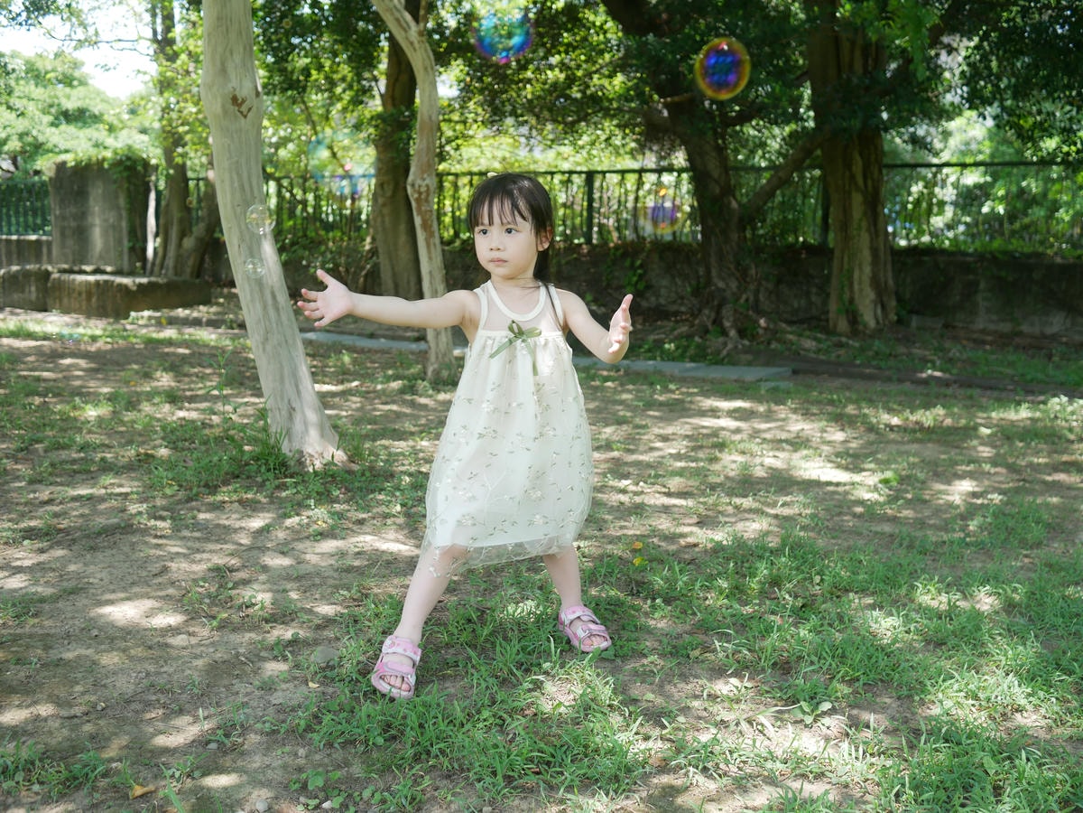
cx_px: 542
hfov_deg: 46.8
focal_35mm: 40
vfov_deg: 36.0
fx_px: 1251
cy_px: 406
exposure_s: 1/320
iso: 200
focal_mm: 20
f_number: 2.8
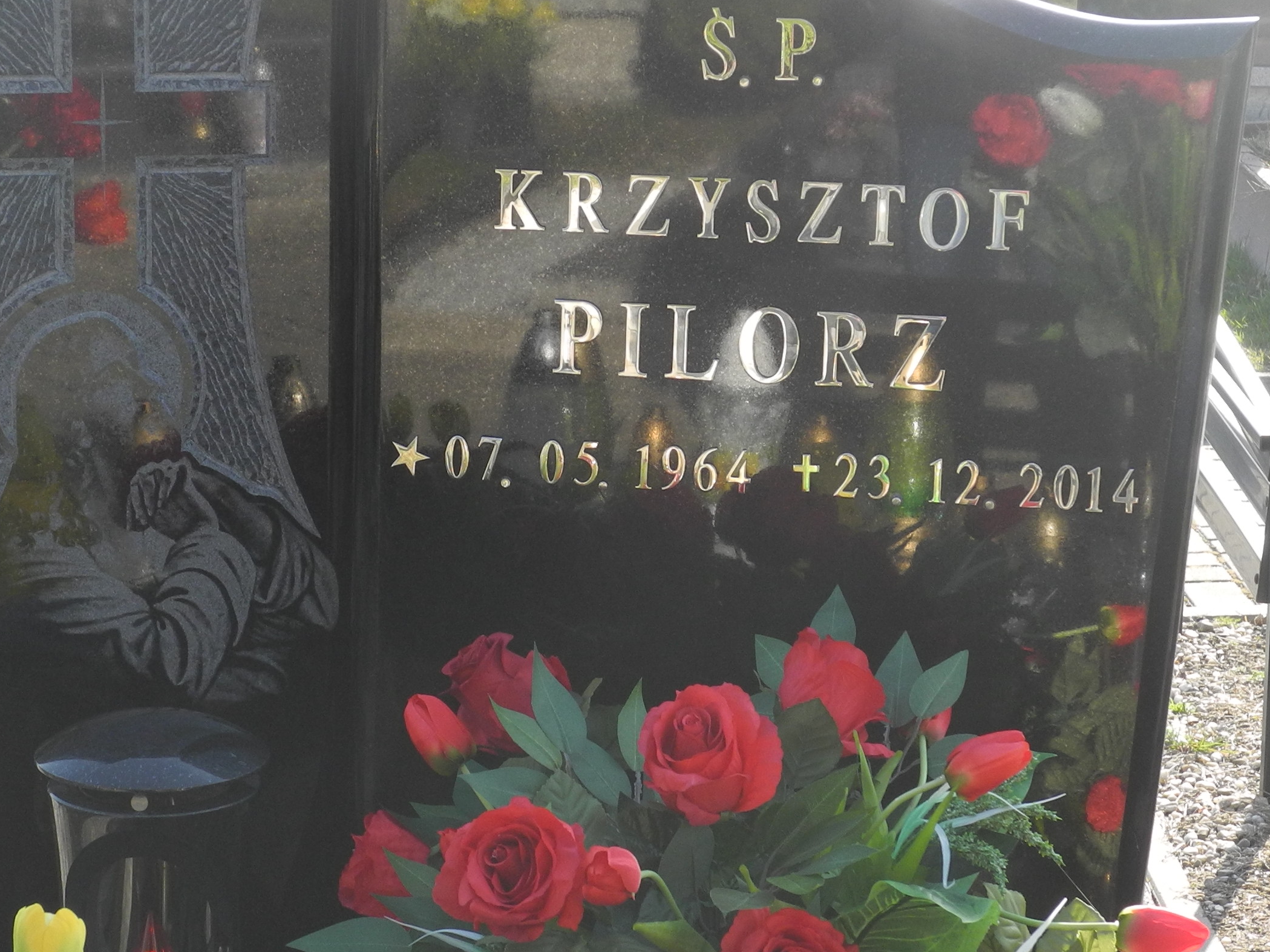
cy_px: 482
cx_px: 678
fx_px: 3889
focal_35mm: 106
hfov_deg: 18.5
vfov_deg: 14.0
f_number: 3.5
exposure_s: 1/320
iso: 140
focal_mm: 13
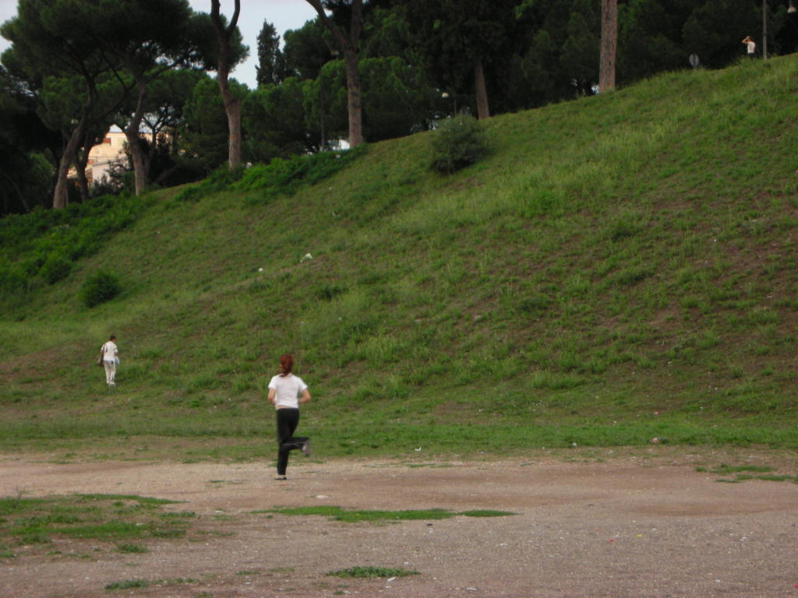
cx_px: 399
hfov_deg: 18.7
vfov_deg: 14.1
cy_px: 299
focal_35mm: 105
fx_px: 2421
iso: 155
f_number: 5.4
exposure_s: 1/120
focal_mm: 17.4
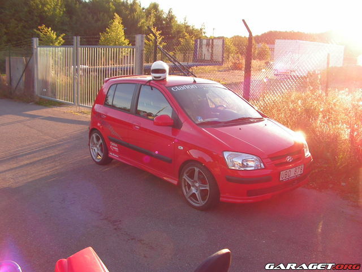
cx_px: 181
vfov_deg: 39.7
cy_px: 136
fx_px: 376
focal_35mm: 36
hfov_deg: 51.4
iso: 64
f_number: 3.2
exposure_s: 1/160
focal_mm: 6
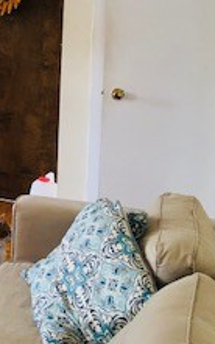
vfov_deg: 23.6
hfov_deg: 13.4
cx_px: -190
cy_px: 50
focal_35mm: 86
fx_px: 807
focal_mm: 4
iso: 40
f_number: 1.8
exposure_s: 1/24
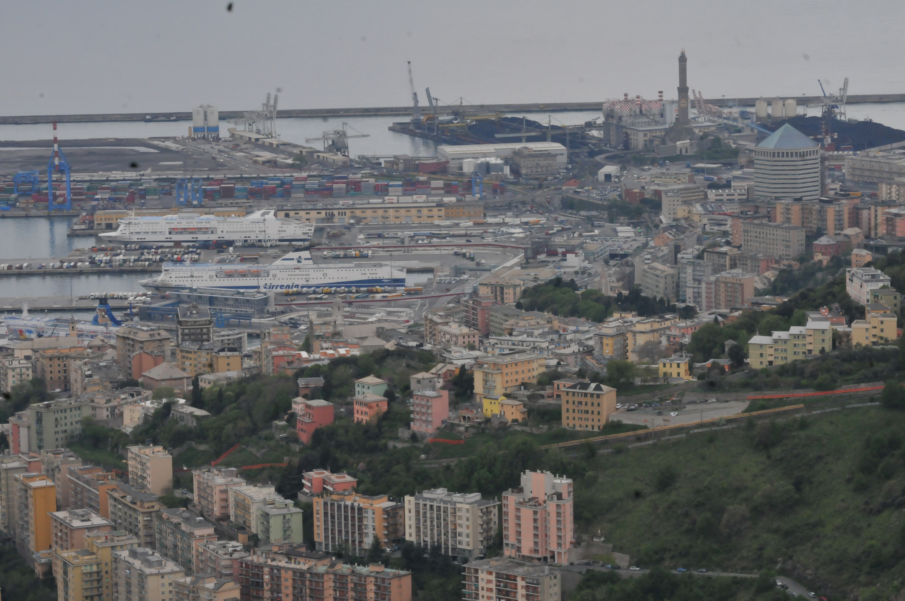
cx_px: 452
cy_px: 300
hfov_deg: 13.1
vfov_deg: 8.7
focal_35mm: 158
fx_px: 3955
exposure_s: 1/320
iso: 1000
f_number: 16
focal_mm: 105
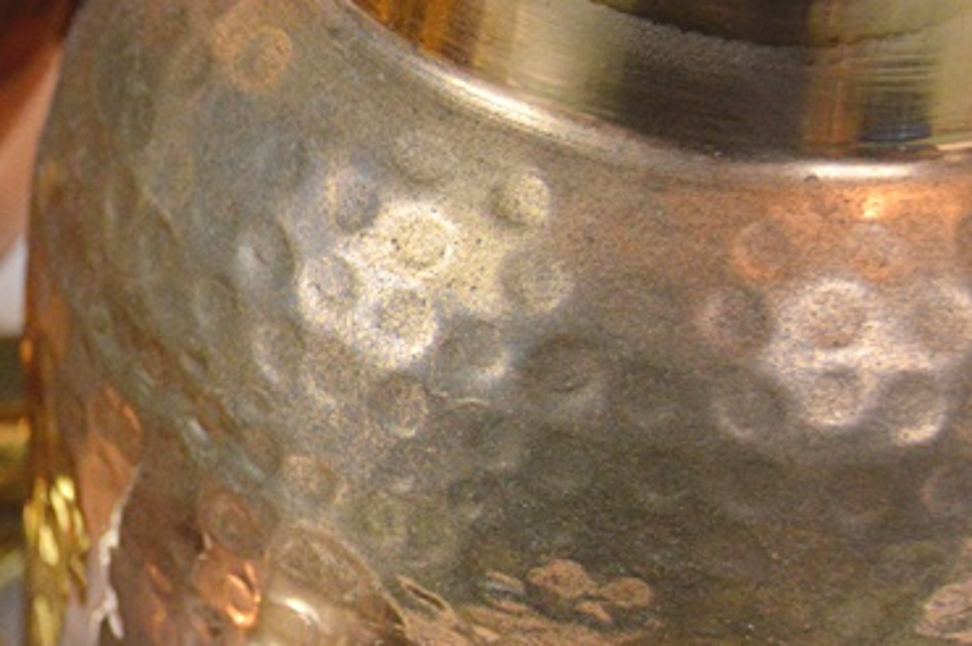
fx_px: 2518
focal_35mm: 93
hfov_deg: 20.5
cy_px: 282
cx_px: -184
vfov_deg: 14.6
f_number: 3.8
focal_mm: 23
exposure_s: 1/60
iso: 1400
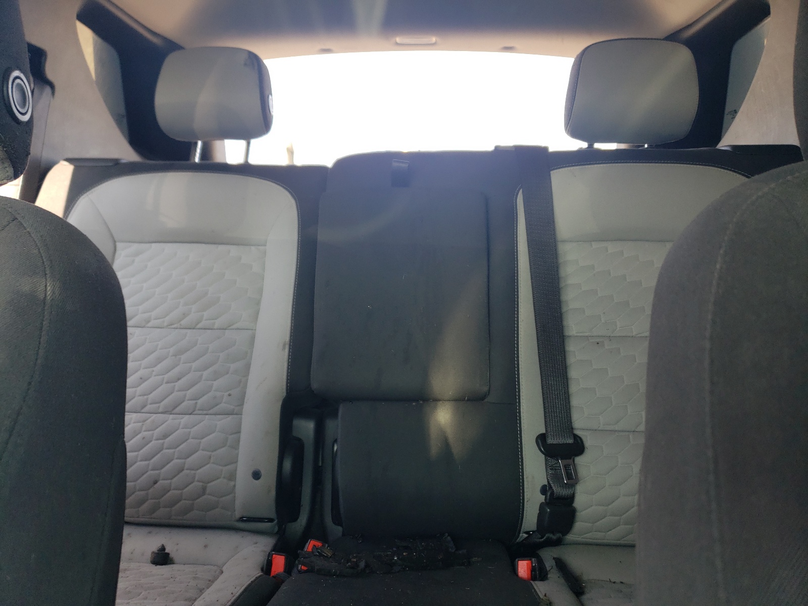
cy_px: 303
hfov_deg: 67.3
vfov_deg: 53.1
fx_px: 607
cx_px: 404
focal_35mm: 26
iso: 50
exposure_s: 1/175
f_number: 1.5
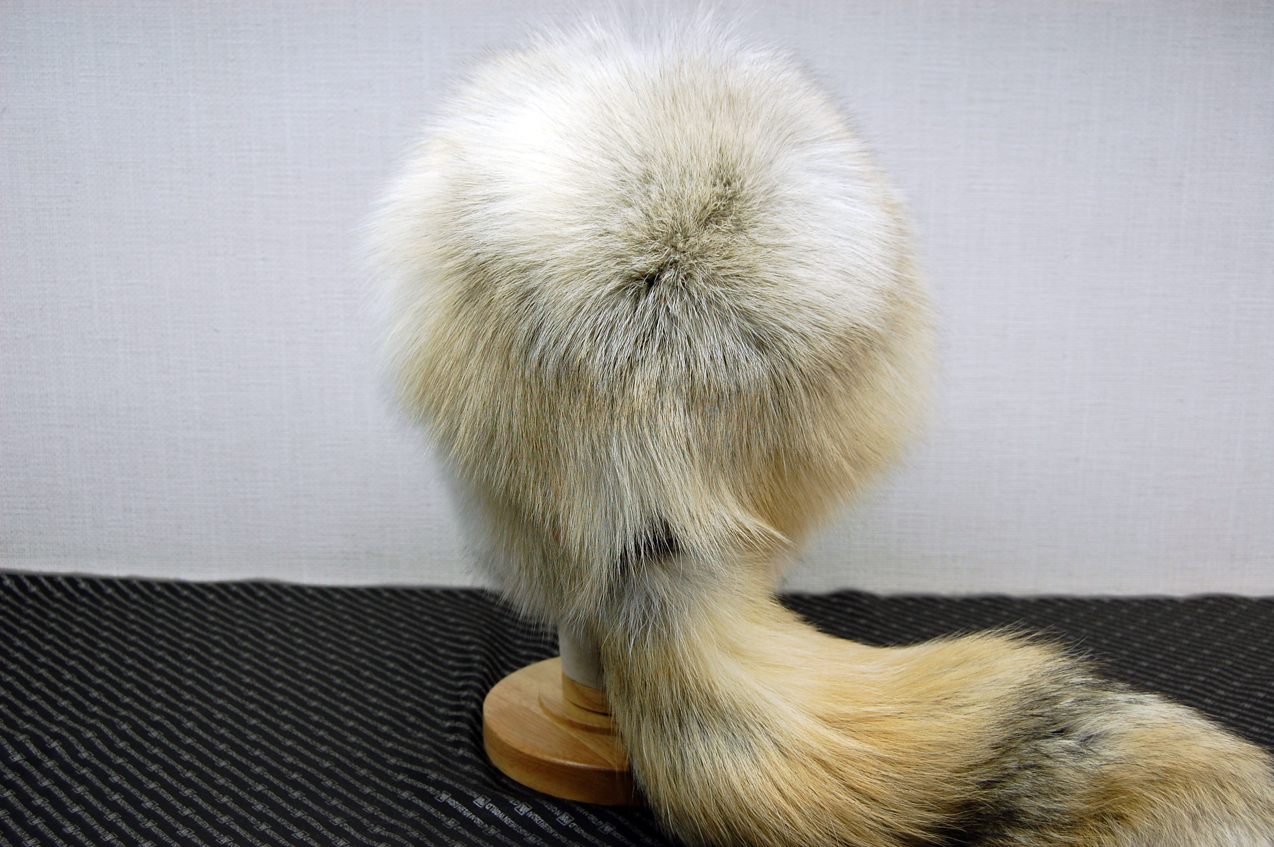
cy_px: 424
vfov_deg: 34.1
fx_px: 1379
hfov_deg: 49.6
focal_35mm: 39
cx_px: 637
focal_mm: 26
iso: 360
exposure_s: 1/125
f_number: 5.6
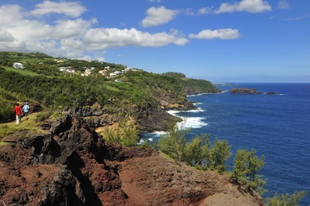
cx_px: 155
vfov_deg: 47.9
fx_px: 232
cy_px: 103
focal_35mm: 27
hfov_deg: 67.4
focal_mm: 27
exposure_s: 1/160
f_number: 14
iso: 200
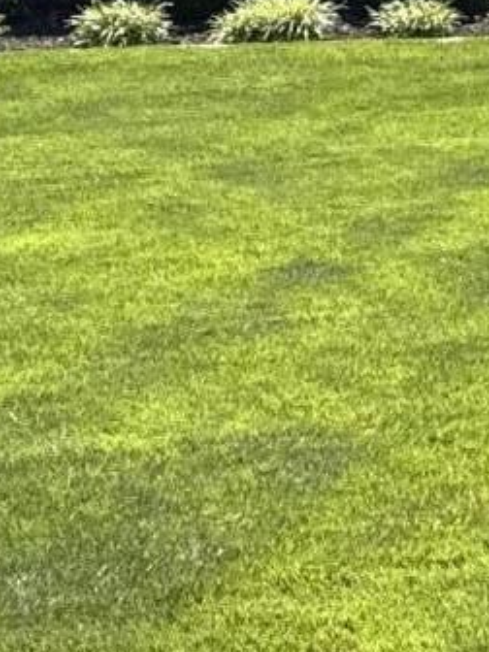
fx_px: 2693
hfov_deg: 9.8
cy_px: -161
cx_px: 902
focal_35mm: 143
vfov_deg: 13.4
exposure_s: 1/3597
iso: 80
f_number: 1.78
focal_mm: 6.76
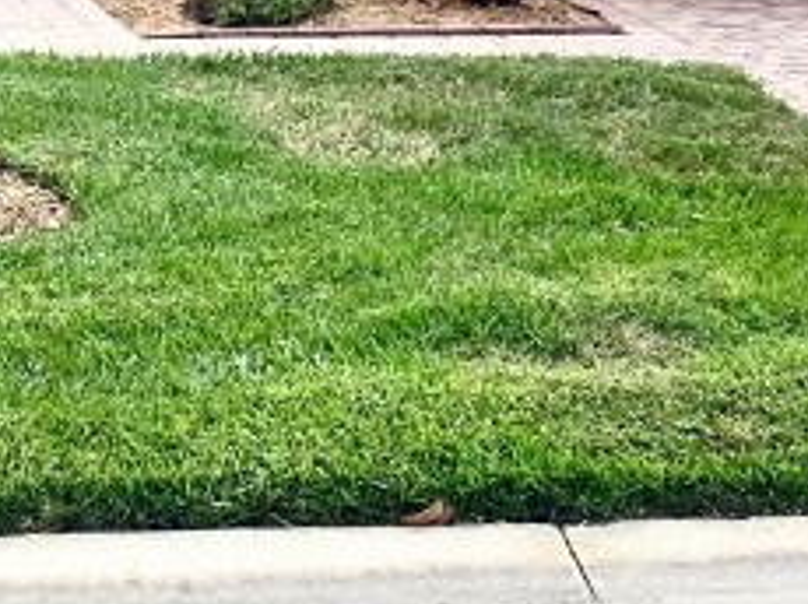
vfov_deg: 12.2
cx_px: 218
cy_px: -263
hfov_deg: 16.9
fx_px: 2705
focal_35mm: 116
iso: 32
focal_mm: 4.25
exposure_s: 1/3401
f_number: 1.8
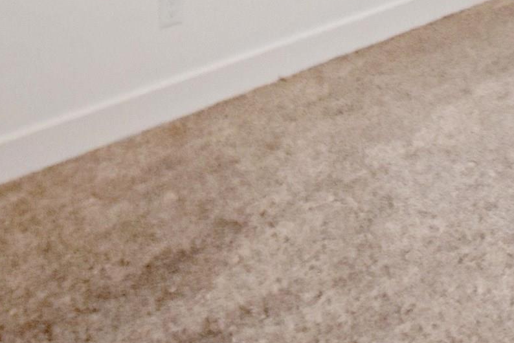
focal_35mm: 58
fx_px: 828
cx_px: 575
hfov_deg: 30.5
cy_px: -310
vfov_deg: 17.7
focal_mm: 10
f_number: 5
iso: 800
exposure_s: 1/100
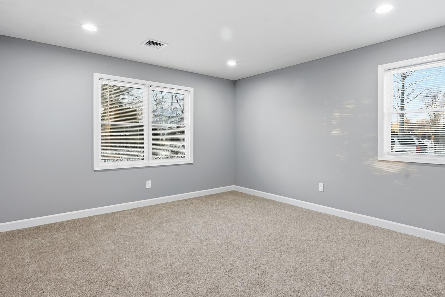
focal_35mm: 21
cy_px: 136
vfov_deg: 60.3
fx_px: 255
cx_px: 238
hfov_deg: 82.1
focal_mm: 16.5
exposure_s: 1/10
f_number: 8
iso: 100
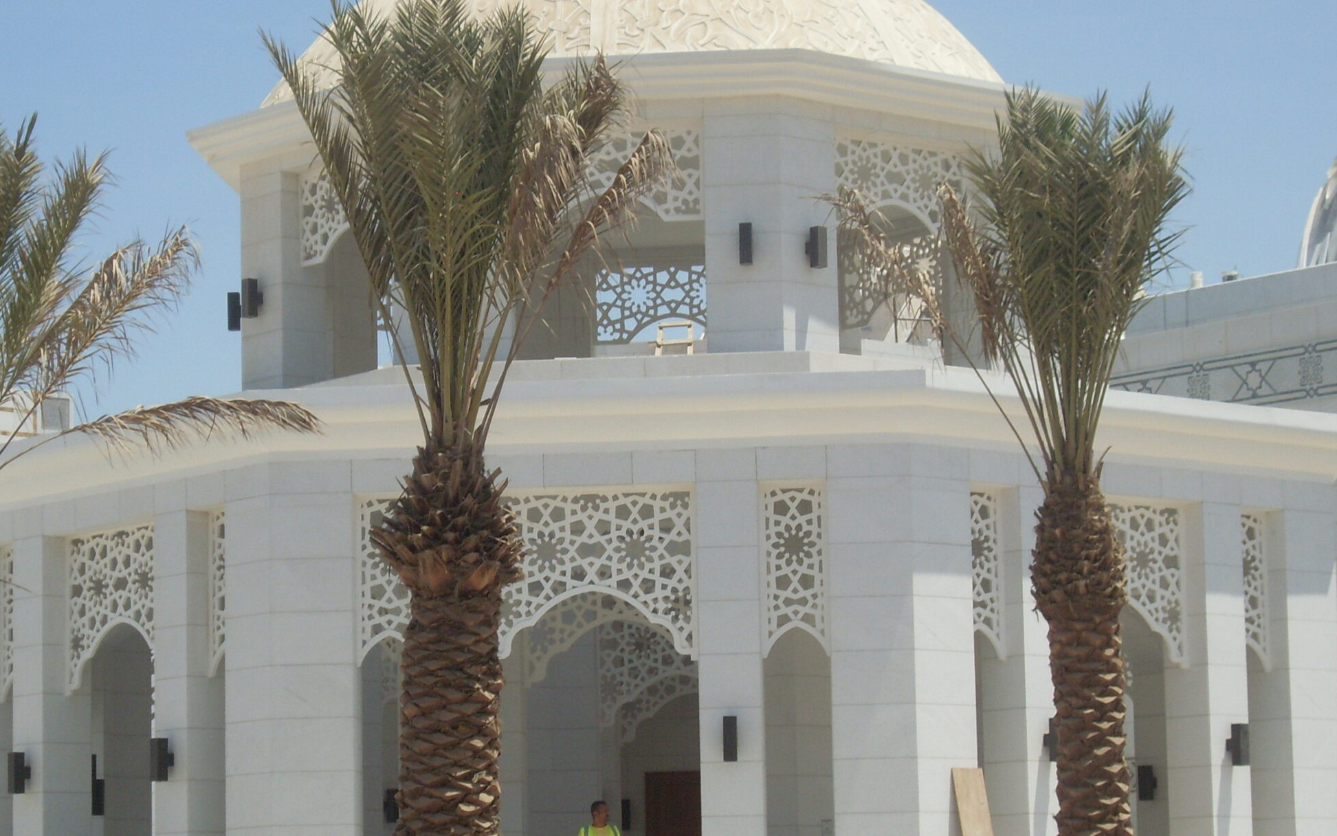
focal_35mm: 113
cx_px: 626
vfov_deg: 11.6
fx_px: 4118
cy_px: 484
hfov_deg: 18.4
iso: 80
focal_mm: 13.5
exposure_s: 1/180
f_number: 11.3
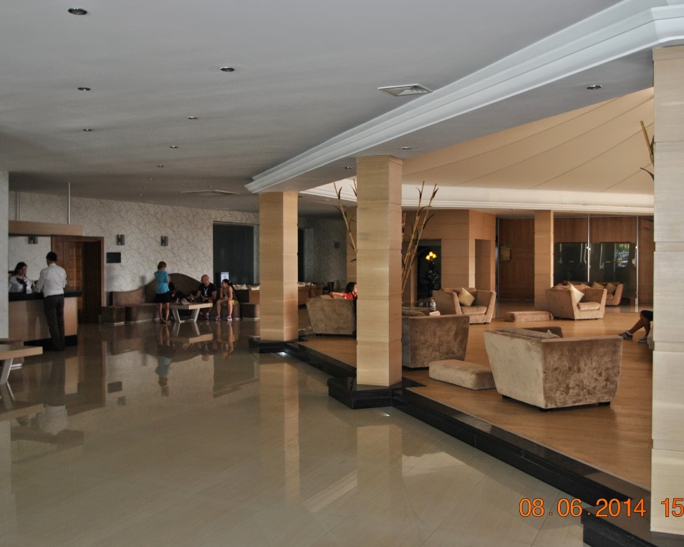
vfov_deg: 41.6
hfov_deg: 50.7
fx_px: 720
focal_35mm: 36
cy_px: 274
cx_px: 390
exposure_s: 1/60
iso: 200
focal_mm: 21
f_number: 4.5
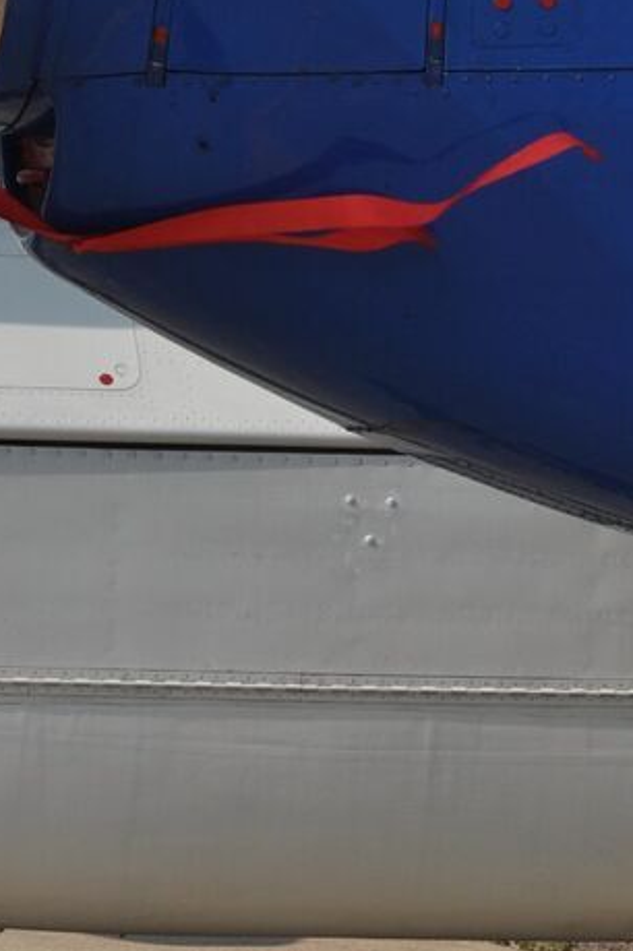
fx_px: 7713
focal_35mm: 292
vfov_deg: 7.0
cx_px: -159
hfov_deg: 4.7
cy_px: -242
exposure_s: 1/1000
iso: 200
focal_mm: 70
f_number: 8
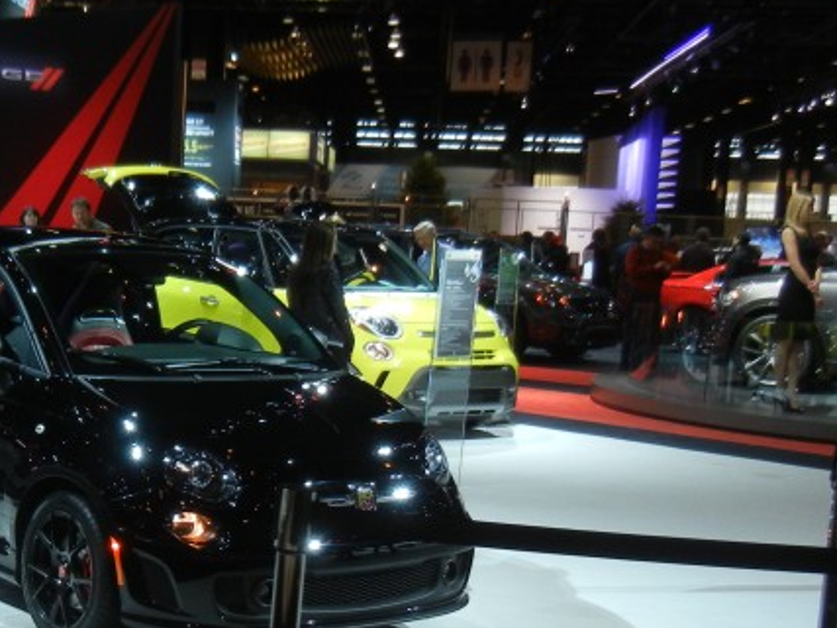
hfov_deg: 26.2
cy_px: 418
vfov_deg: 20.4
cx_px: 92
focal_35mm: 72
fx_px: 1740
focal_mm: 5.4
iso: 211
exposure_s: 1/82.1
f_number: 3.5
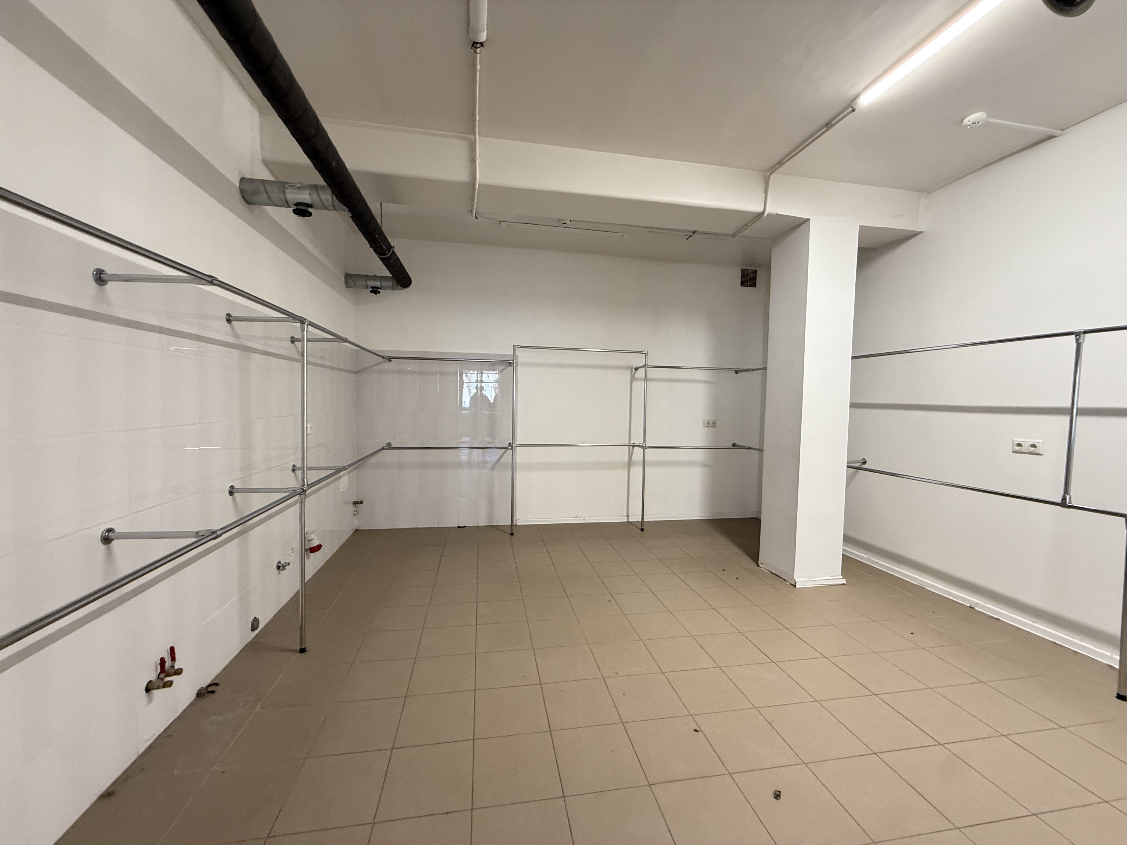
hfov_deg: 102.1
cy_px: 422
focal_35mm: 14
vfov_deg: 85.7
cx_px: 564
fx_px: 456
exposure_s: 1/50
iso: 200
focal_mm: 2.22
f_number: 2.2
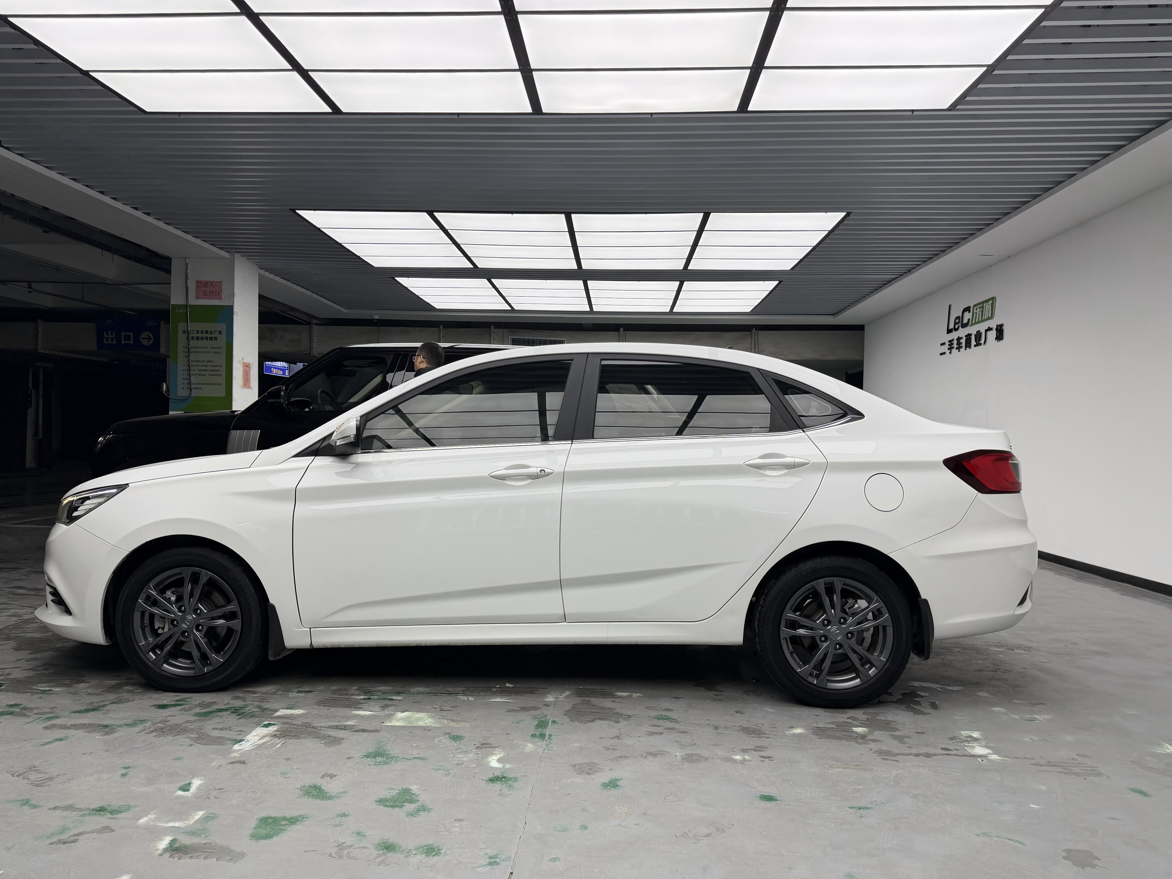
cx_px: 586
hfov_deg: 71.6
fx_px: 813
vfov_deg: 56.8
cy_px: 440
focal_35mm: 24
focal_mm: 6.76
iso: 100
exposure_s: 1/805
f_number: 1.78
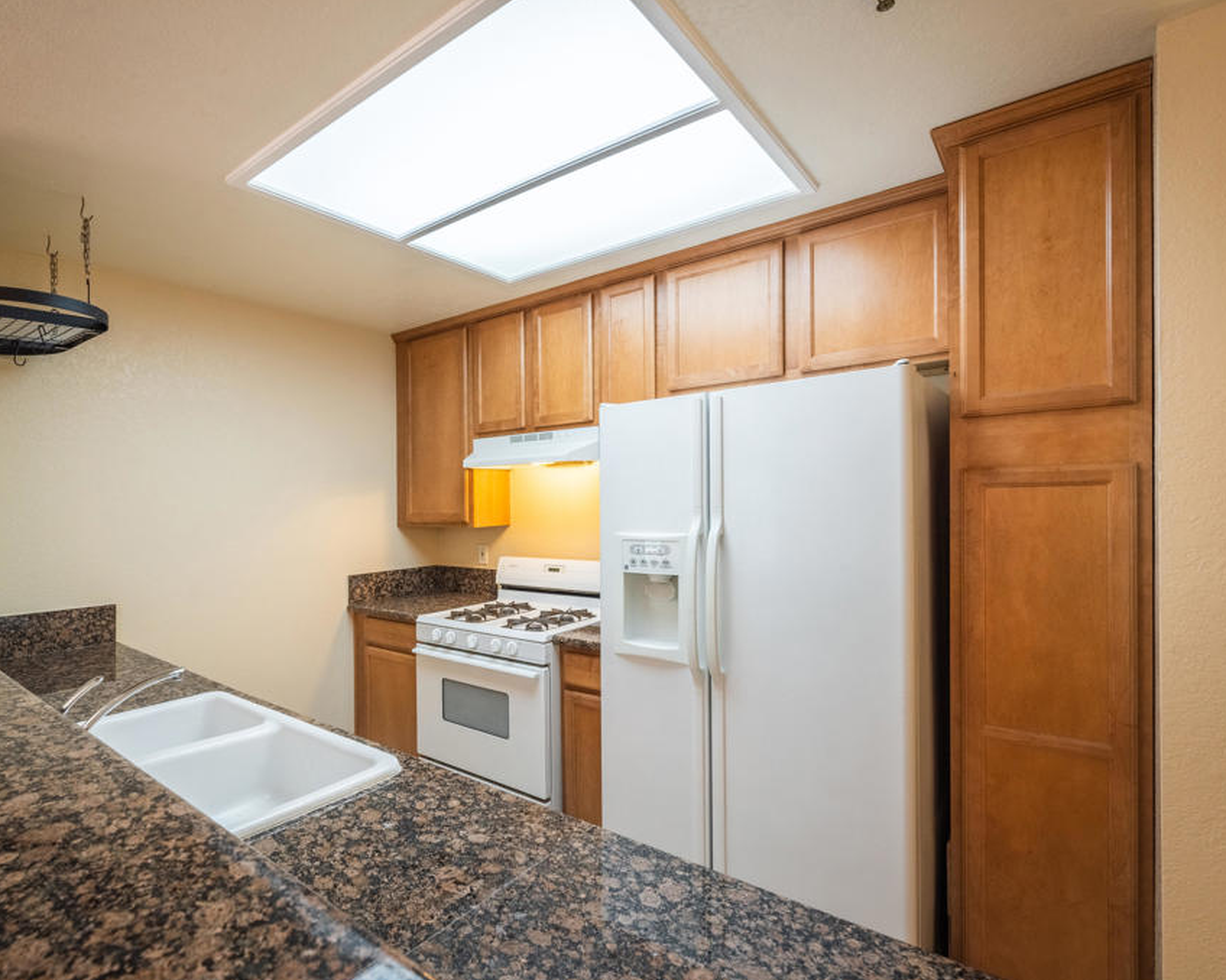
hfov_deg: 88.6
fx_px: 617
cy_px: 489
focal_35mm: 17
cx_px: 493
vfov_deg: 77.0
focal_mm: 15
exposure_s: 1/400
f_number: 6.3
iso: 320
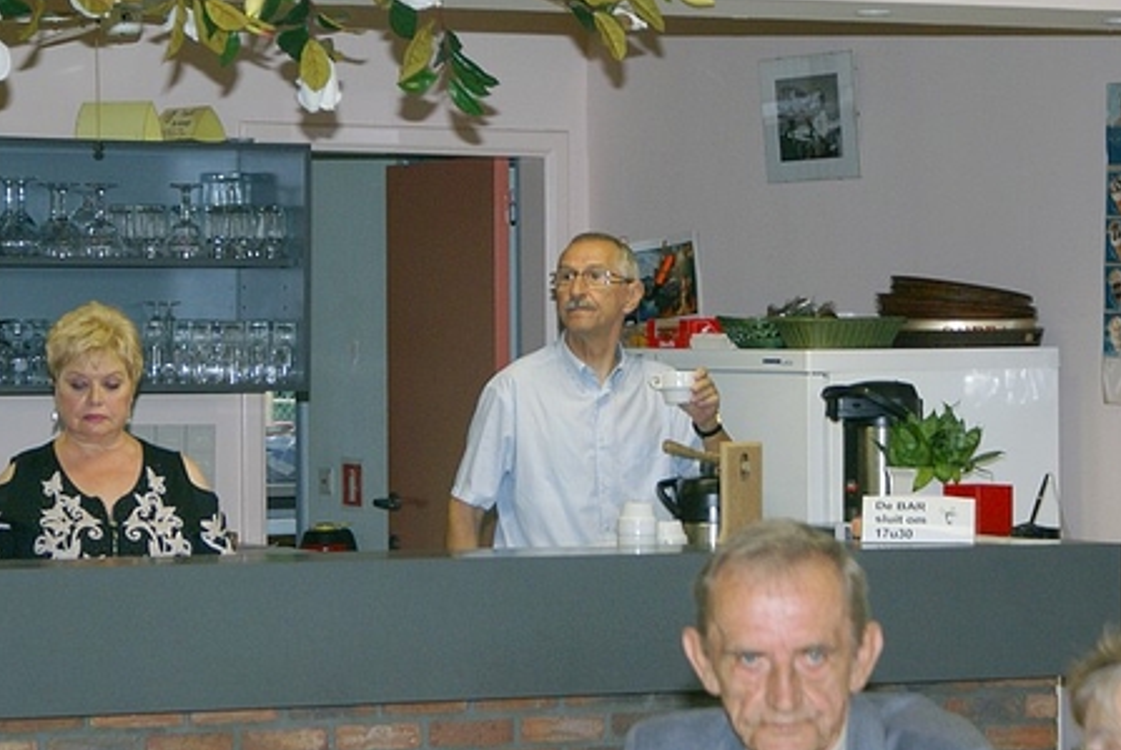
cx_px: 384
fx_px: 4395
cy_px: 287
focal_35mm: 141
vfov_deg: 9.7
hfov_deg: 14.5
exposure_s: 1/125
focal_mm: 70
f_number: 5.6
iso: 400
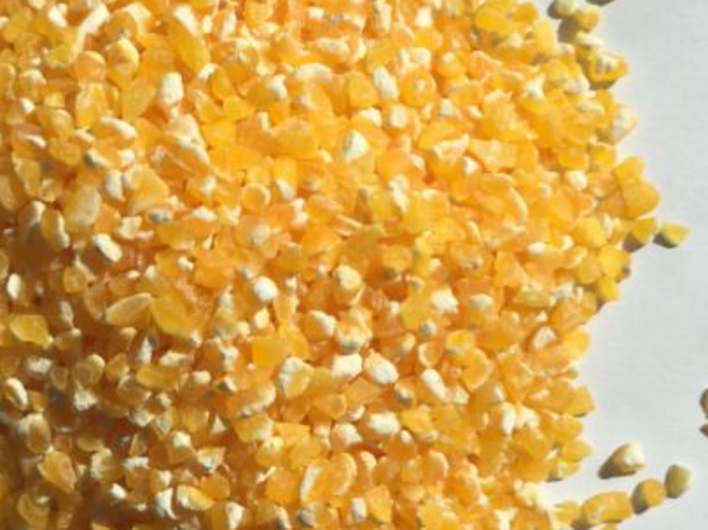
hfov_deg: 43.3
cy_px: 287
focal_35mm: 43
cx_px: 239
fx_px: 879
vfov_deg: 33.5
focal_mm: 4.15
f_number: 2.2
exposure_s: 1/1582
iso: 32
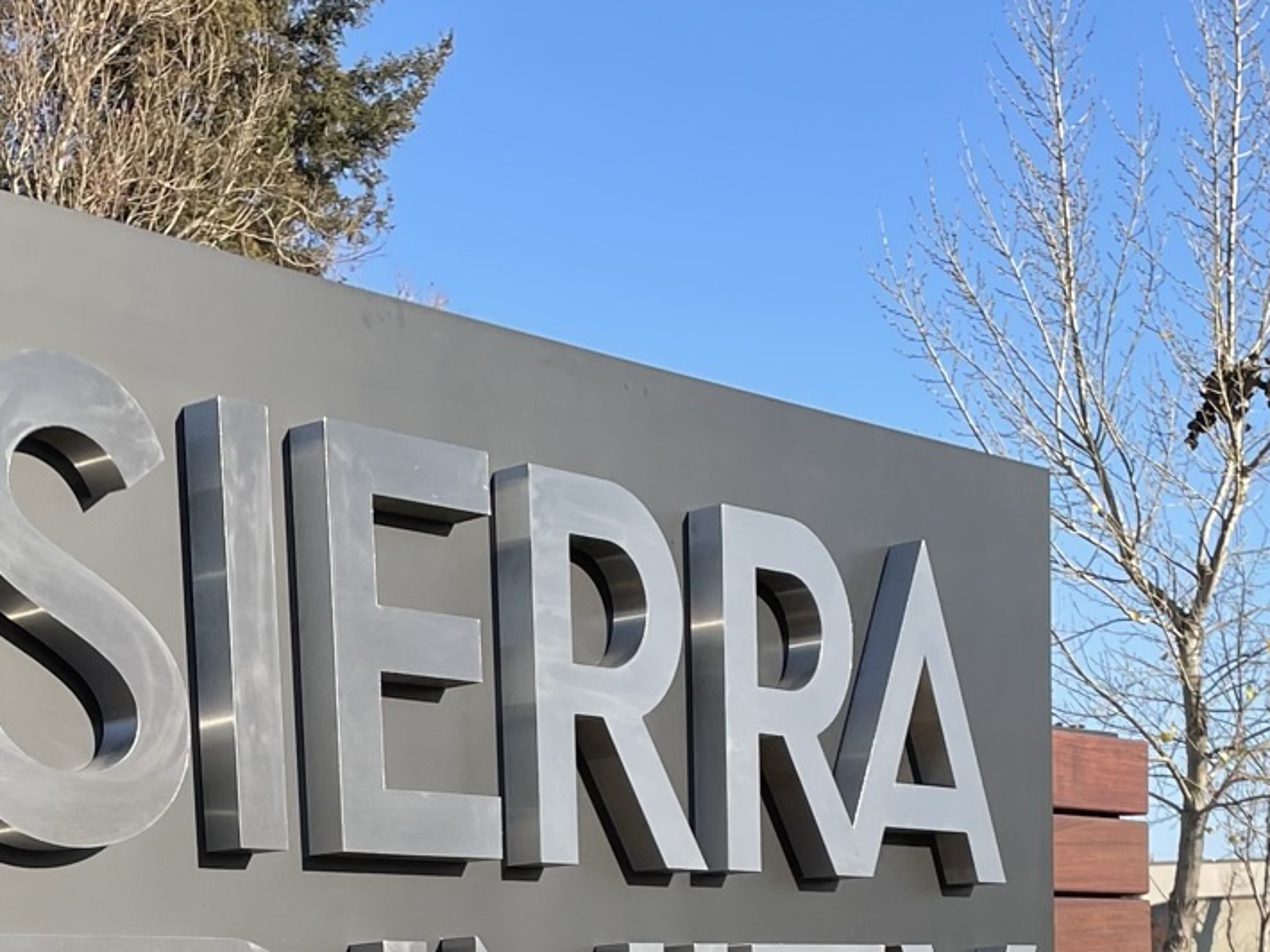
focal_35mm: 75
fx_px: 2751
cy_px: 1353
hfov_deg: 25.9
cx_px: 429
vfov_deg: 17.9
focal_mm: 4.2
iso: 32
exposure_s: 1/1642
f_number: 1.6
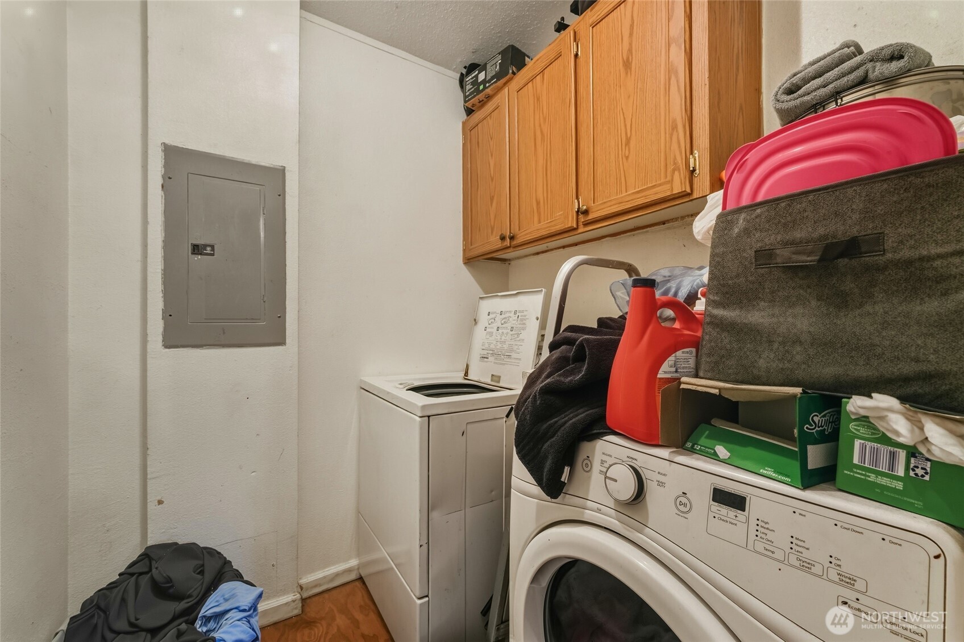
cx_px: 482
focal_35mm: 14
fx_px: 375
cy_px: 321
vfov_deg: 81.2
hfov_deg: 104.3
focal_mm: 14
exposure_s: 1/15
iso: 400
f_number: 9
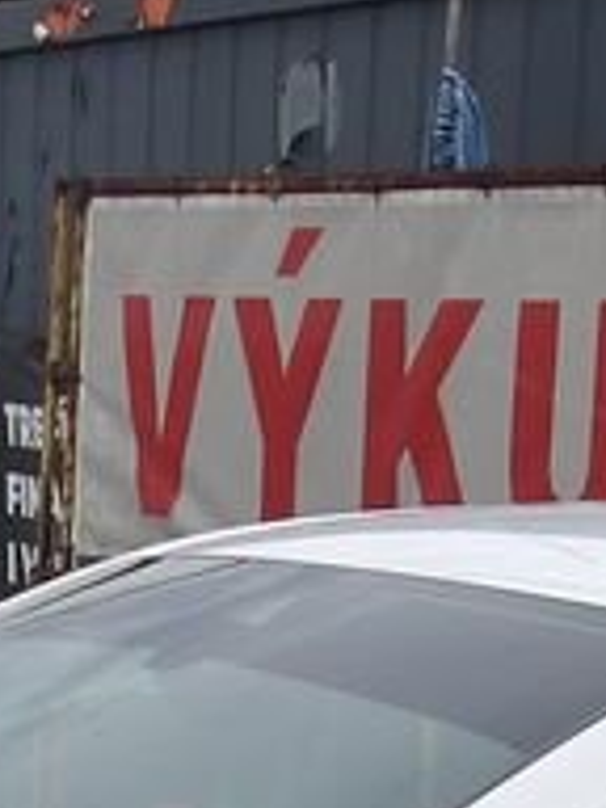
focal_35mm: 144
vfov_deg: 12.4
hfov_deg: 10.3
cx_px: 404
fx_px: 3361
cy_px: 1511
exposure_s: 1/114
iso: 100
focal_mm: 4.9
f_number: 10.4
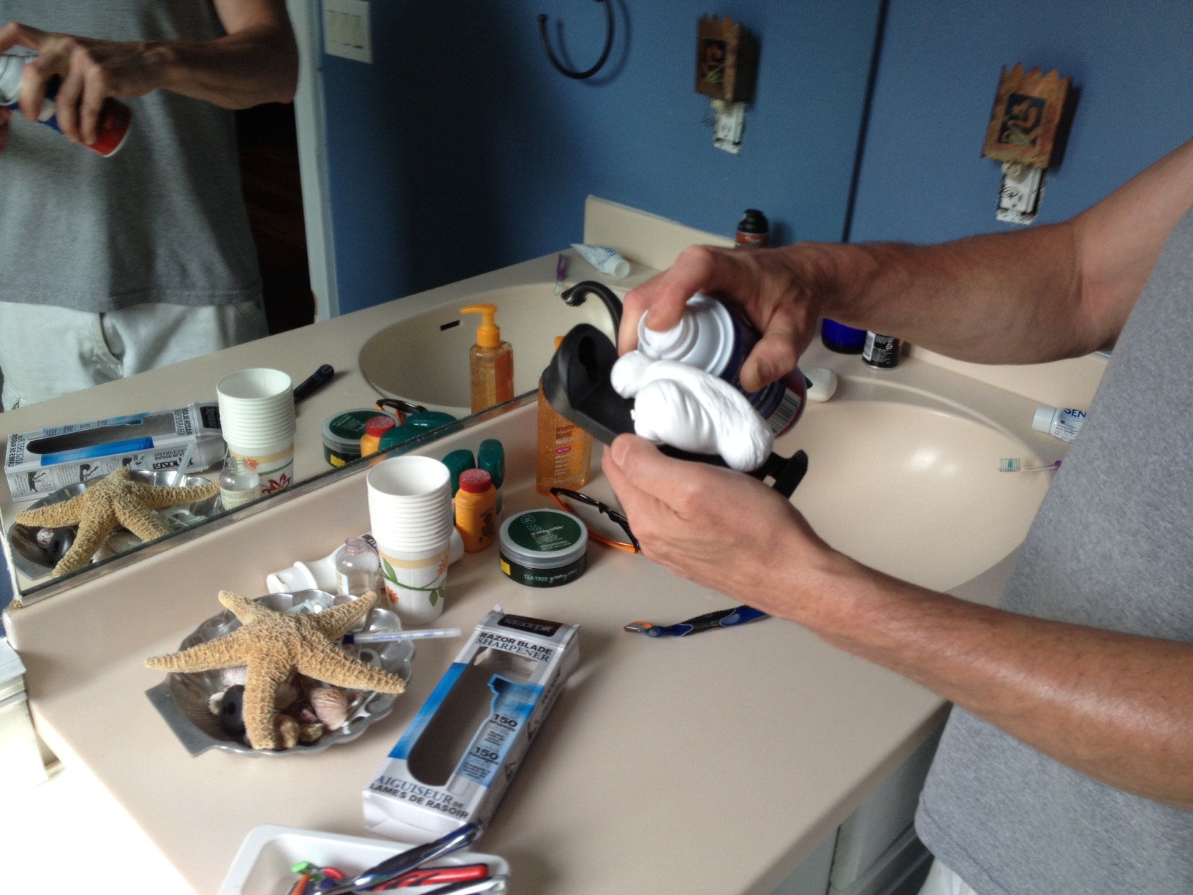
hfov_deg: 52.6
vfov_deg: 40.7
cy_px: 448
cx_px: 596
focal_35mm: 35
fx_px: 1206
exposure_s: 1/60
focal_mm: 4.28
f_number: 2.4
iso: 50
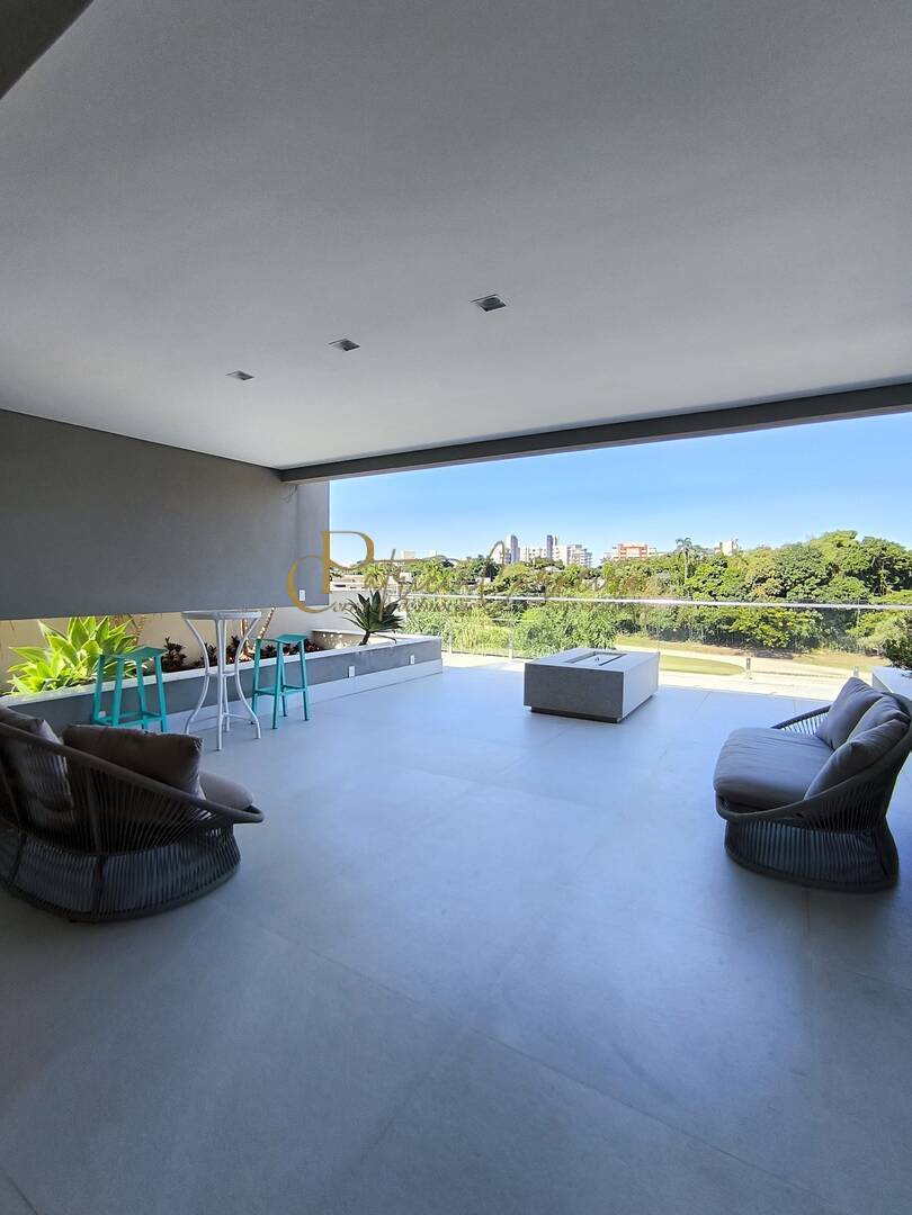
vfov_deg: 94.5
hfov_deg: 78.1
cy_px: 608
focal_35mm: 16
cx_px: 456
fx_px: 562
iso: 50
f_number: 2.2
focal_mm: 1.65
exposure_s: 1/403
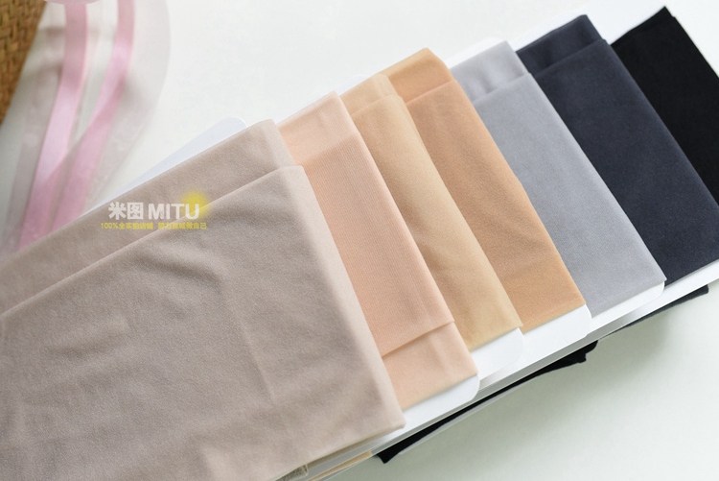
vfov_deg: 37.9
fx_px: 699
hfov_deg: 54.4
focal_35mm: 35
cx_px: 360
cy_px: 240
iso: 1000
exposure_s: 1/320
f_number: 4.5
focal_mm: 35
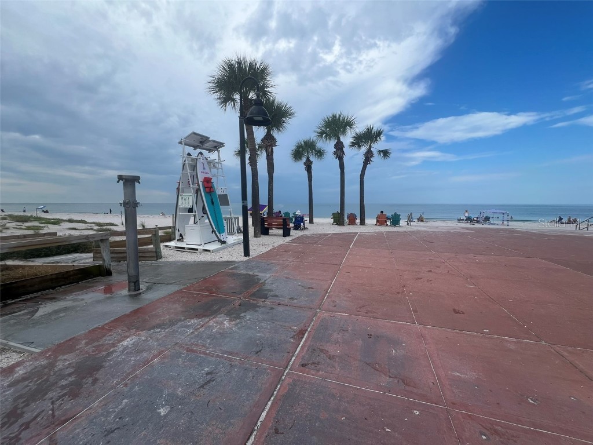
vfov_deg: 89.9
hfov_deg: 106.2
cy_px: 222
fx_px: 223
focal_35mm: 13
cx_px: 296
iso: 32
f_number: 1.8
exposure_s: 1/1672
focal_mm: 1.57
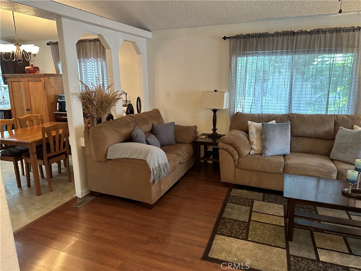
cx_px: 180
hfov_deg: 71.6
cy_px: 136
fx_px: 250
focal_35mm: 24
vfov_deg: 56.8
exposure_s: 1/60
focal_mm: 6.86
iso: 500
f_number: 1.78
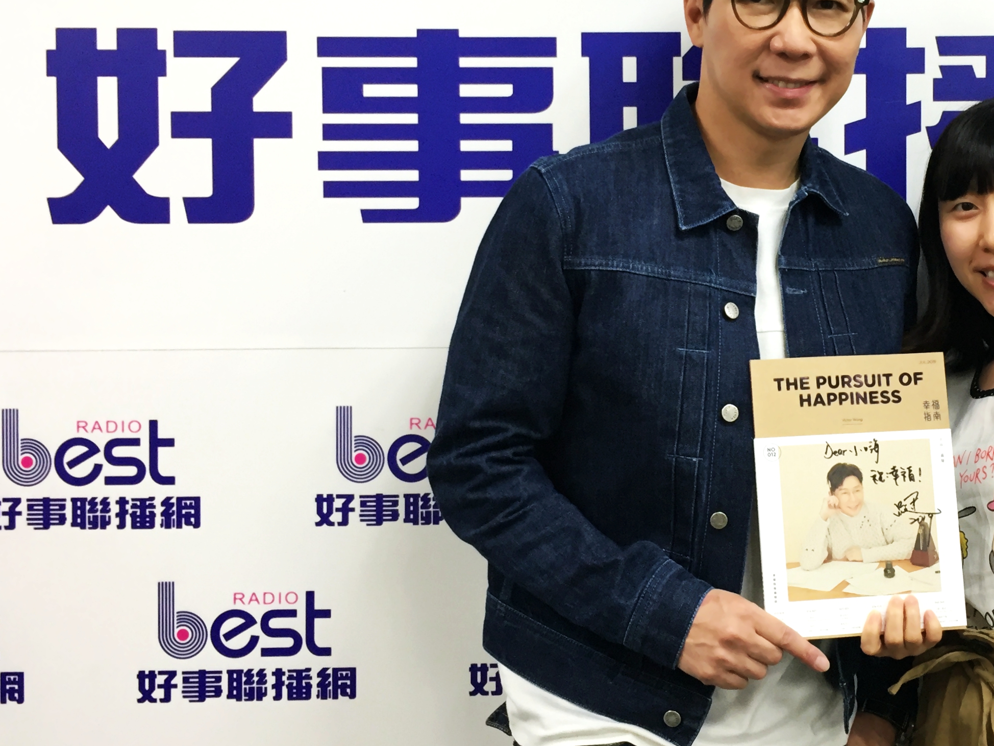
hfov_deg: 38.7
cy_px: 298
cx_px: 739
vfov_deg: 30.2
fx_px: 1378
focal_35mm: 48
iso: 64
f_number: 2.2
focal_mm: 4.15
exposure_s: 1/30
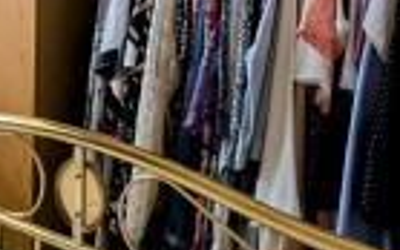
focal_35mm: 94
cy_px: -45
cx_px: -118
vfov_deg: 13.6
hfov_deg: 20.2
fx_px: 1025
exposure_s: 1/119
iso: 42
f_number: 1.95
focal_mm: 2.23
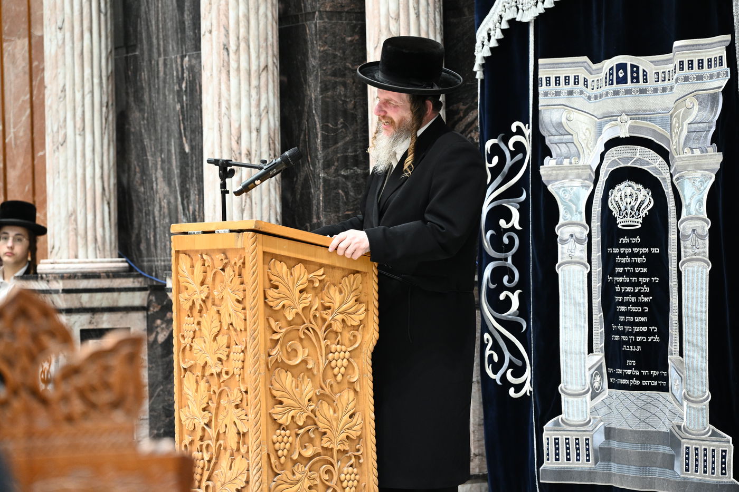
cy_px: 246
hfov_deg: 17.1
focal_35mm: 120
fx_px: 2463
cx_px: 370
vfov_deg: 11.4
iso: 3200
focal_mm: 120
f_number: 4.5
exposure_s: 1/100
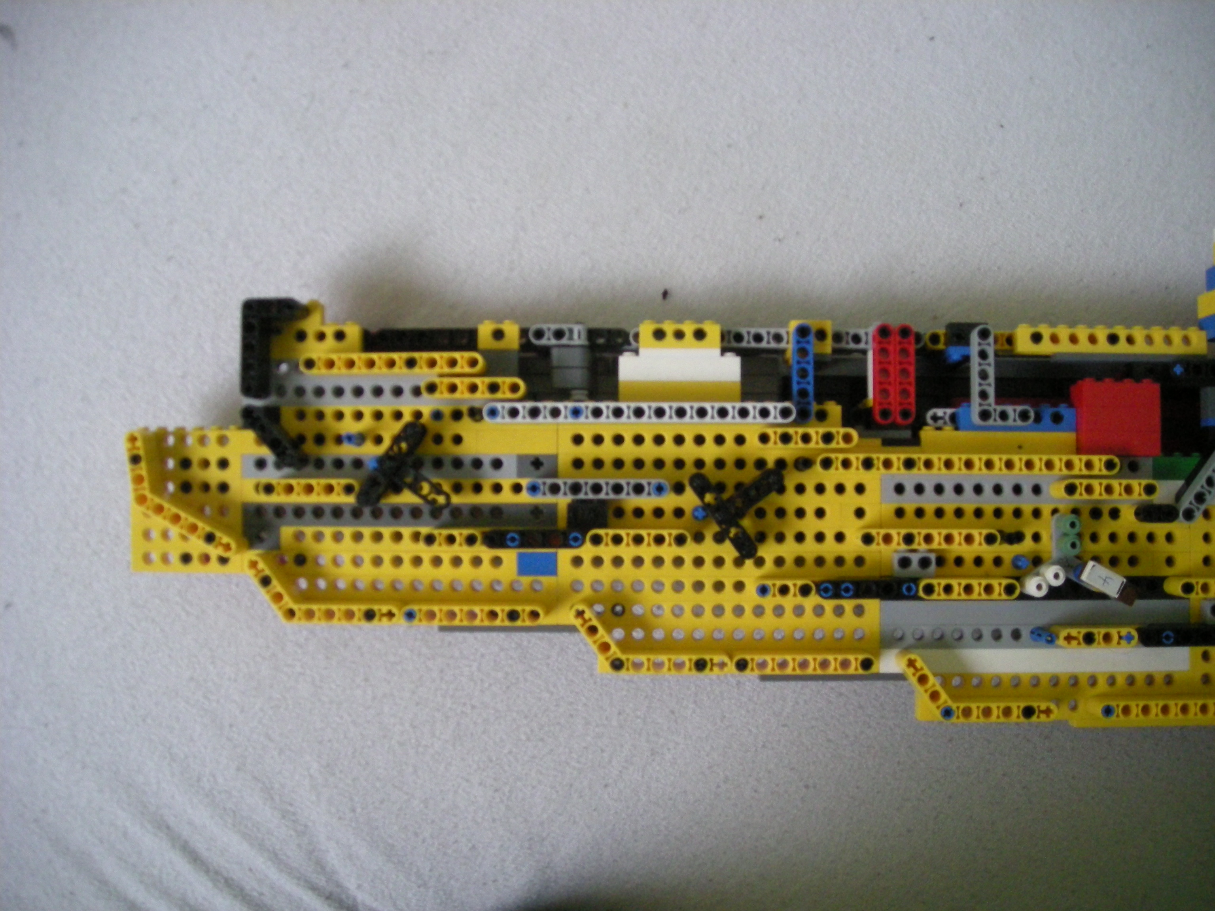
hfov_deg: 52.6
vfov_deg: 40.7
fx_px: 1228
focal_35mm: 35
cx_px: 608
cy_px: 456
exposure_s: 1/60.3
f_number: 2.8
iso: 400
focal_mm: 5.7
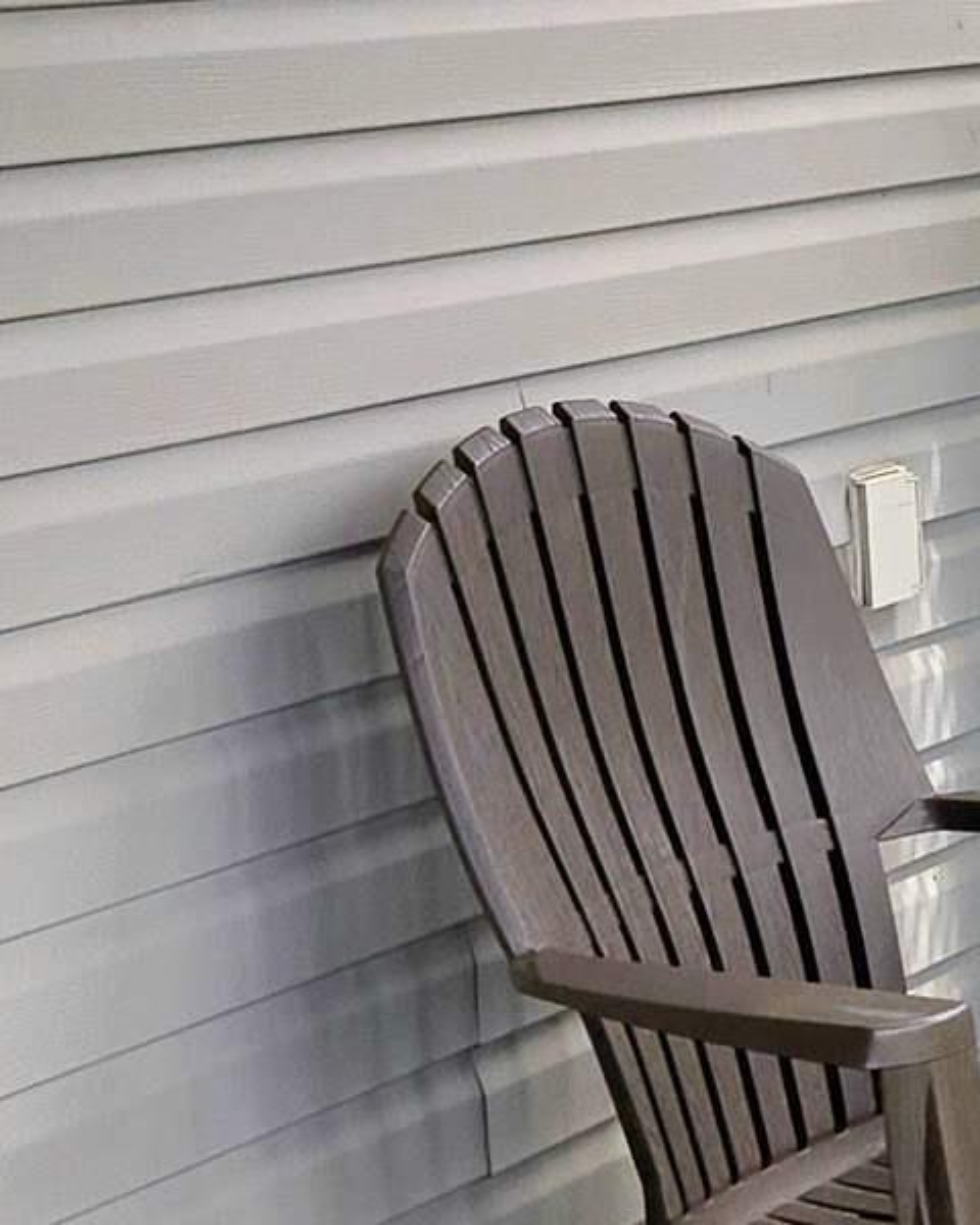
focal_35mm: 115
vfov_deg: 16.7
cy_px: 392
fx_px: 4169
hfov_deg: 13.1
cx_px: 1094
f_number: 1.8
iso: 25
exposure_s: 1/270
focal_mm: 5.4
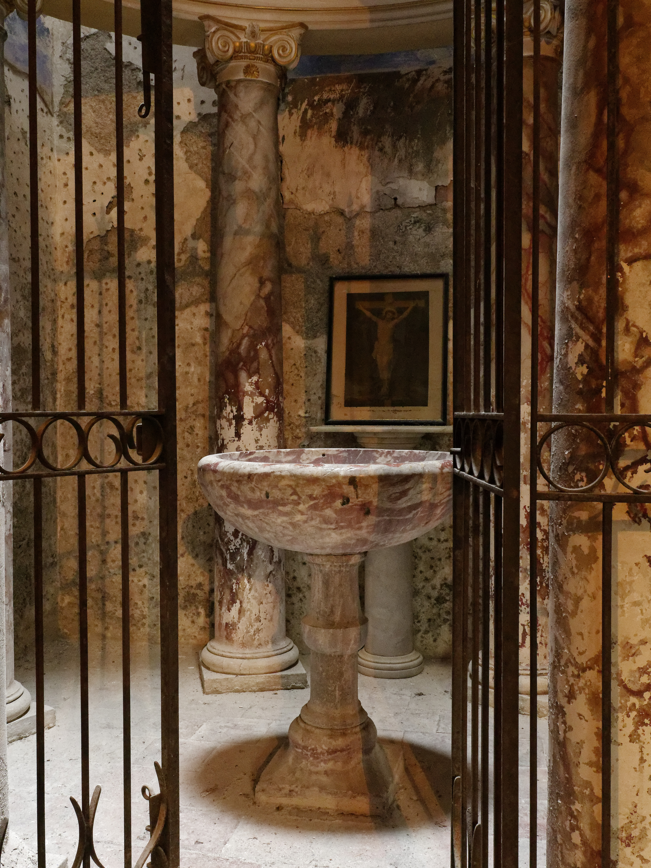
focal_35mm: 39
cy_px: 434
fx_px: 978
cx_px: 326
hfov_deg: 36.8
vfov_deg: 47.9
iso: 3200
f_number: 10
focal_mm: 18
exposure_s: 1
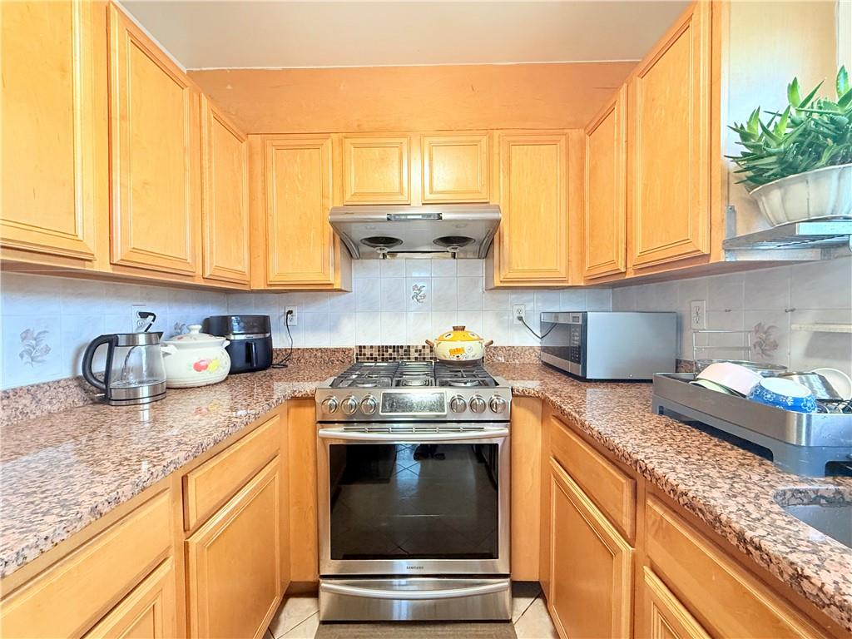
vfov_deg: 85.7
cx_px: 426
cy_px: 320
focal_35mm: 14
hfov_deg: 102.1
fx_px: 345
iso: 400
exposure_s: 1/60
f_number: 2.2
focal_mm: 2.22
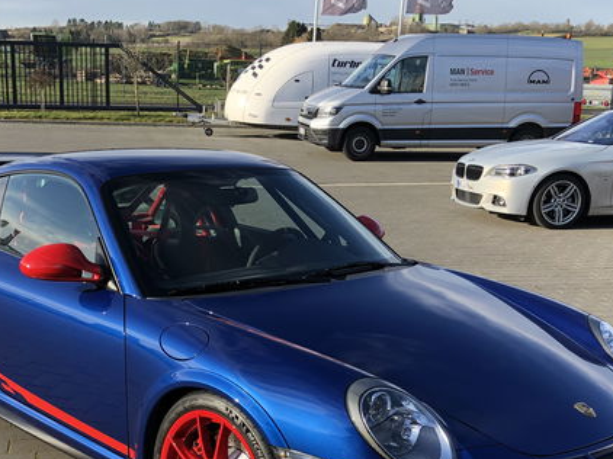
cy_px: 362
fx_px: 903
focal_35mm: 51
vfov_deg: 28.0
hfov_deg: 37.4
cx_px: 263
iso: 20
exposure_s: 1/510
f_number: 1.8
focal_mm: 3.99
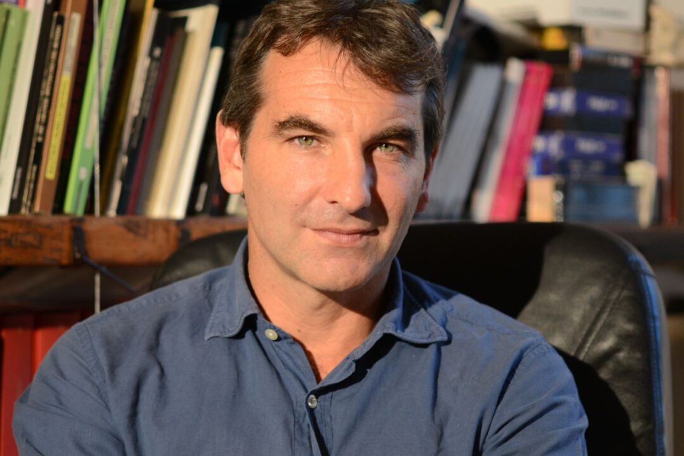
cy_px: 228
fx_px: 1995
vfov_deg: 13.0
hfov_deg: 19.5
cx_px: 342
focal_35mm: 105
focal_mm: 105
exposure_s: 1/100
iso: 800
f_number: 2.8
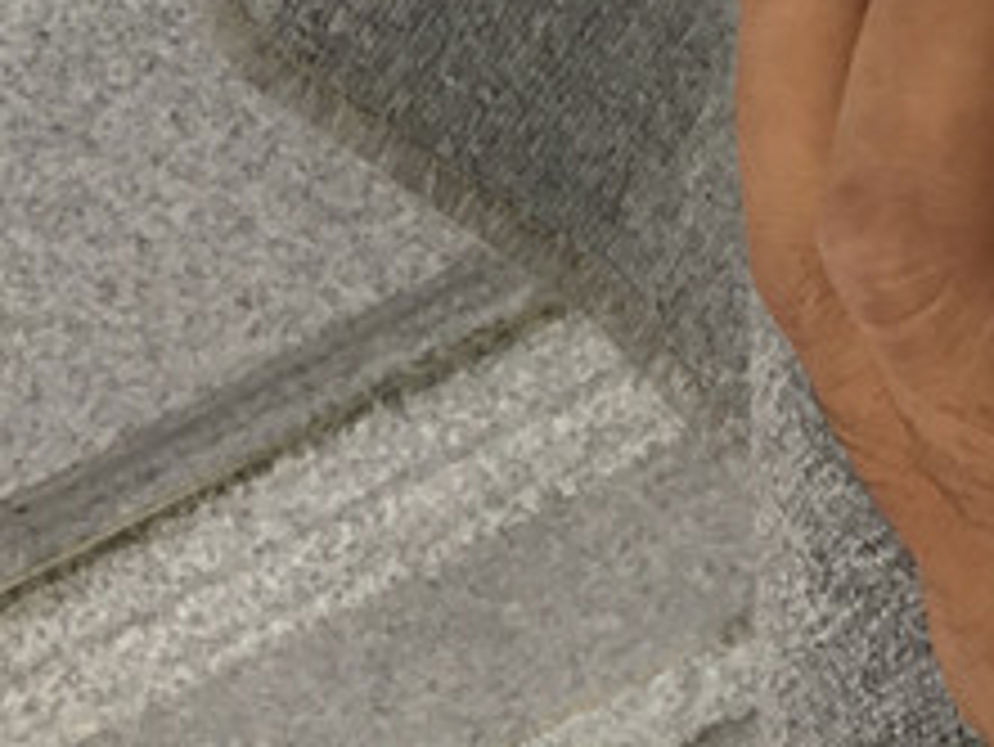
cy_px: -758
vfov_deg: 10.7
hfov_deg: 14.8
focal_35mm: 126
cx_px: 1376
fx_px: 3620
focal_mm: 3.3
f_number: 2.4
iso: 25
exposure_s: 1/50
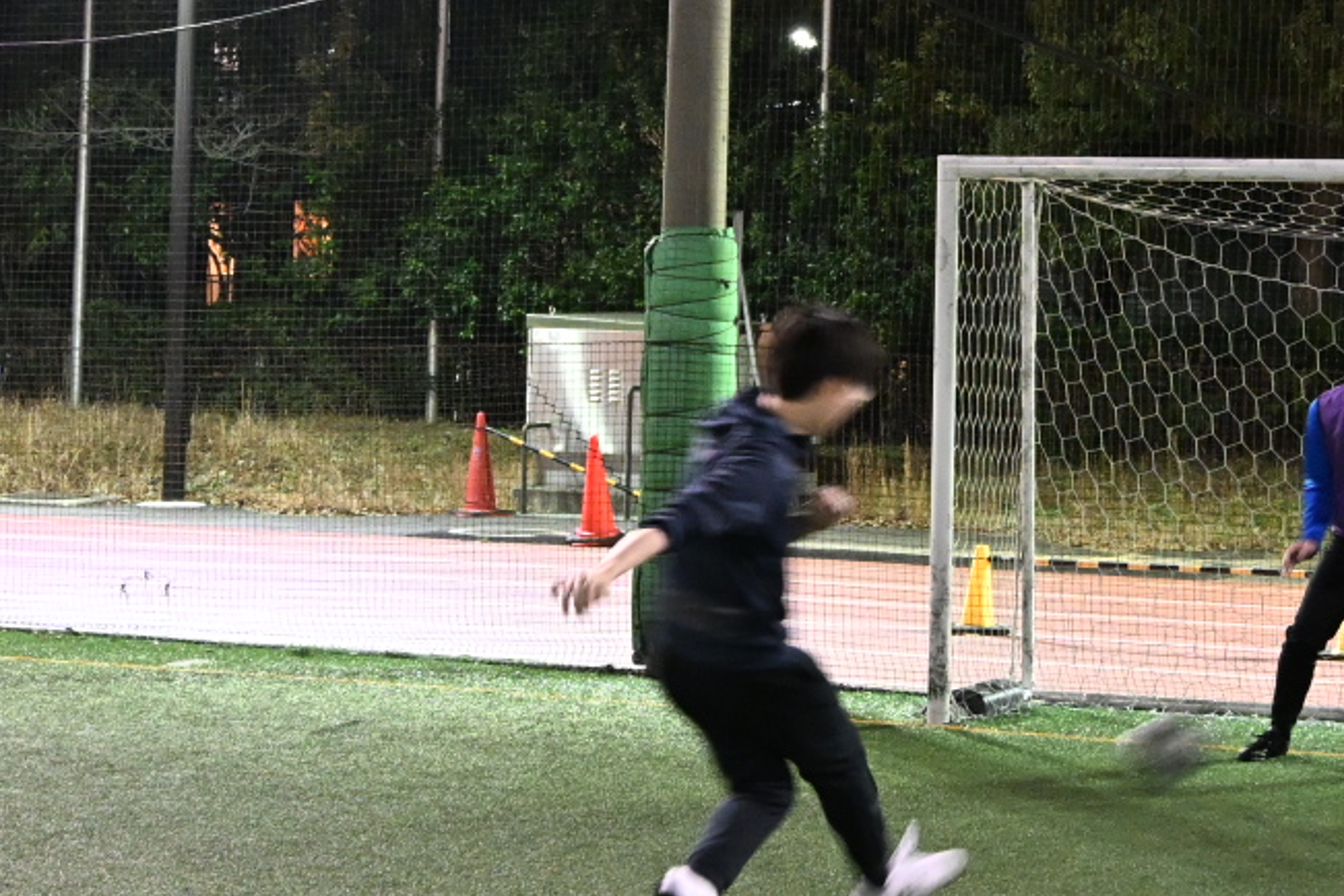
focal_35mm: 99
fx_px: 3691
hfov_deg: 20.6
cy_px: 390
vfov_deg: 13.8
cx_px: 801
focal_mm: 26.5
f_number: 4
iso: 4000
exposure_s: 1/30
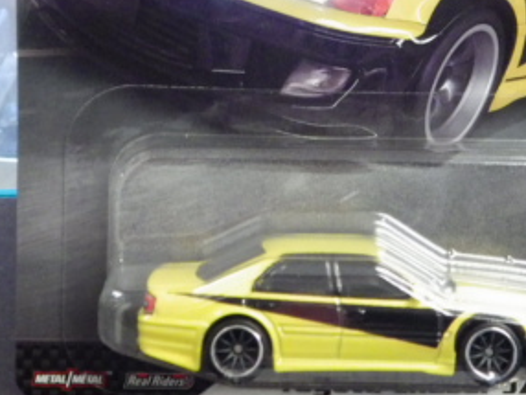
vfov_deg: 18.8
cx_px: 329
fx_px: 1156
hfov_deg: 25.6
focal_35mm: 76
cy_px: -11
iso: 800
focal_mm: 6.2
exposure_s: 1/40
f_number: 3.4
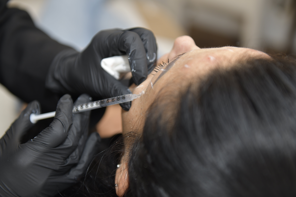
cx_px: 148
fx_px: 493
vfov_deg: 22.6
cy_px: 98
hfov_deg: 33.4
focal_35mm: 60
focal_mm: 60
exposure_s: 1/125
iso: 320
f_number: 3.2
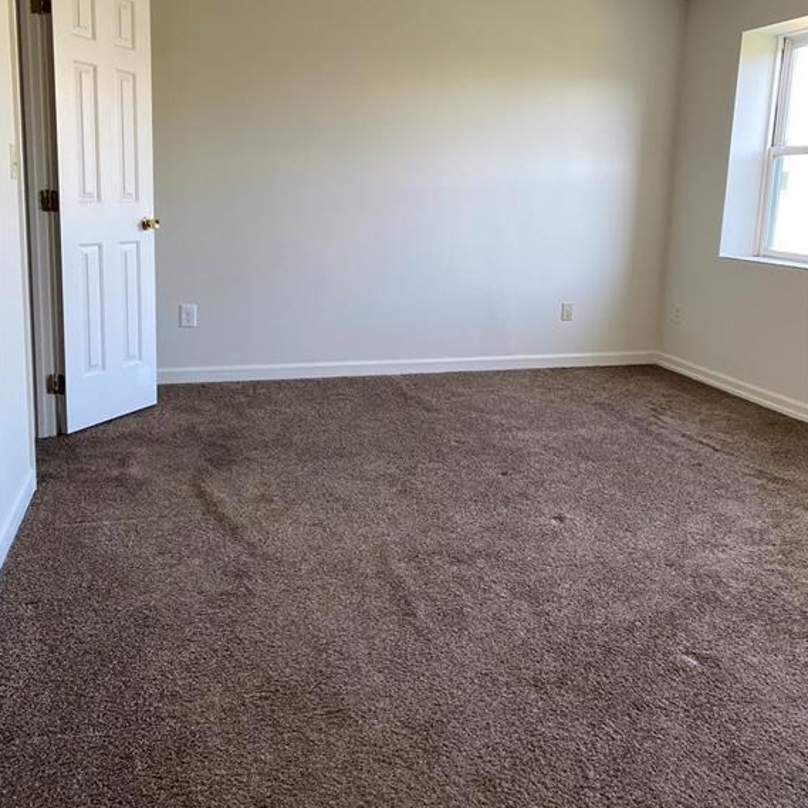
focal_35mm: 31
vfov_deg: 52.3
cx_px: 405
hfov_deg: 52.5
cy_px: 342
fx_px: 819
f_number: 1.8
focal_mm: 4.25
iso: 125
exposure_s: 1/100
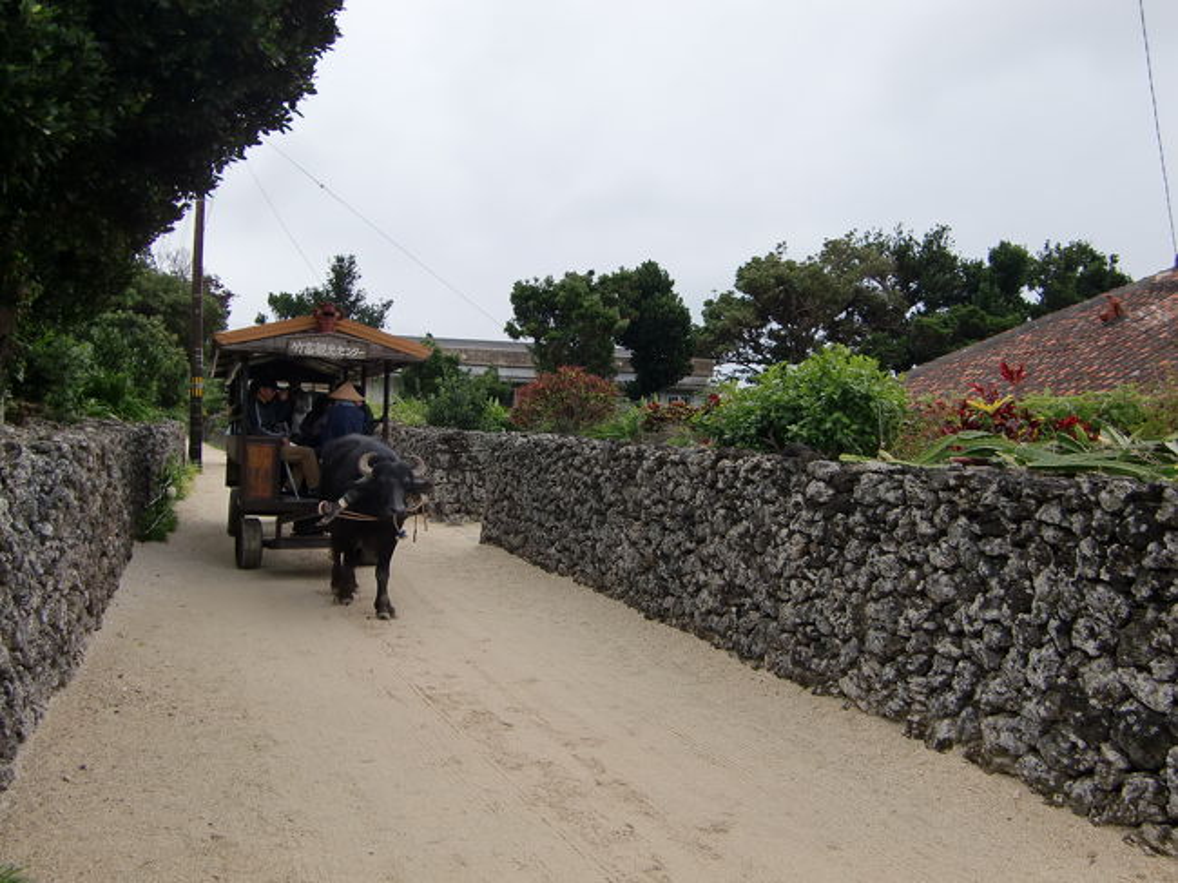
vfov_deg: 42.9
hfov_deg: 55.4
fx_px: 1123
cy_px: 442
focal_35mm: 33
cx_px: 589
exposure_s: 1/250
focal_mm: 5.8
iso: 64
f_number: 2.7
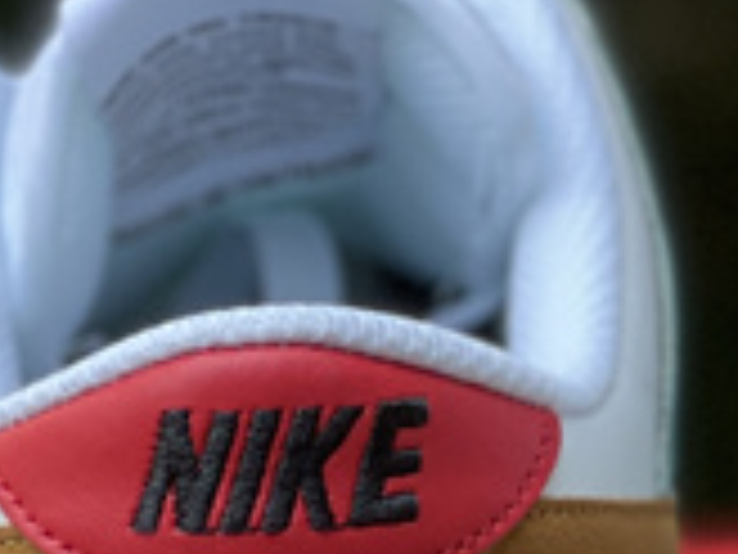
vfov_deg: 5.1
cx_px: 756
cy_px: 932
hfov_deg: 6.9
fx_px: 6140
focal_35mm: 288
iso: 125
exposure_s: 1/121
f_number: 2.2
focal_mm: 7.5
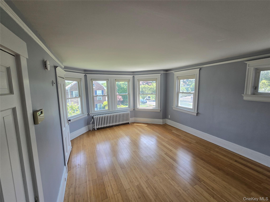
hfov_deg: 106.2
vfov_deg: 89.9
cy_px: 101
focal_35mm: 13
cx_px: 135
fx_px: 101
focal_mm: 2.2
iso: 50
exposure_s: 1/129
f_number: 2.2
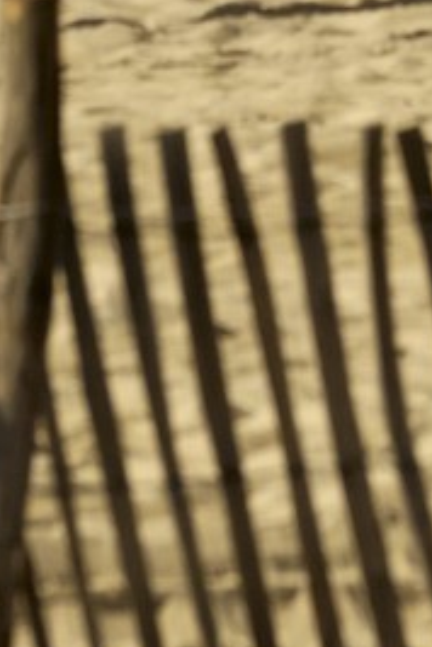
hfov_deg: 0.8
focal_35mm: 1798
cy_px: -1216
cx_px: 896
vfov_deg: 1.1
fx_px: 32361
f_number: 6.7
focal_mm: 200
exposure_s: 1/320
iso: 100
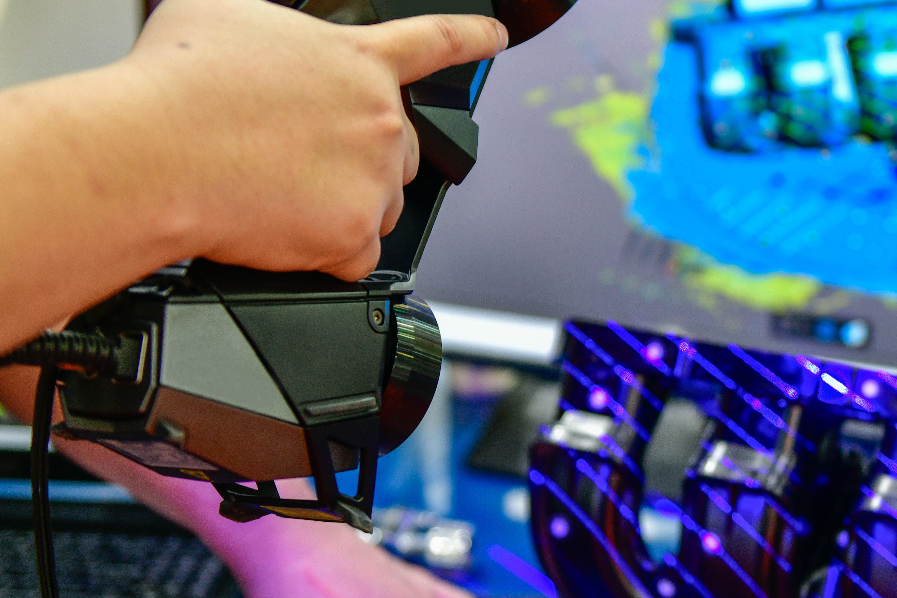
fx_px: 2068
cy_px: 264
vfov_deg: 16.4
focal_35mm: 83
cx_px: 707
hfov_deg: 24.1
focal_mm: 42
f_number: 2.8
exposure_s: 1/100
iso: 400
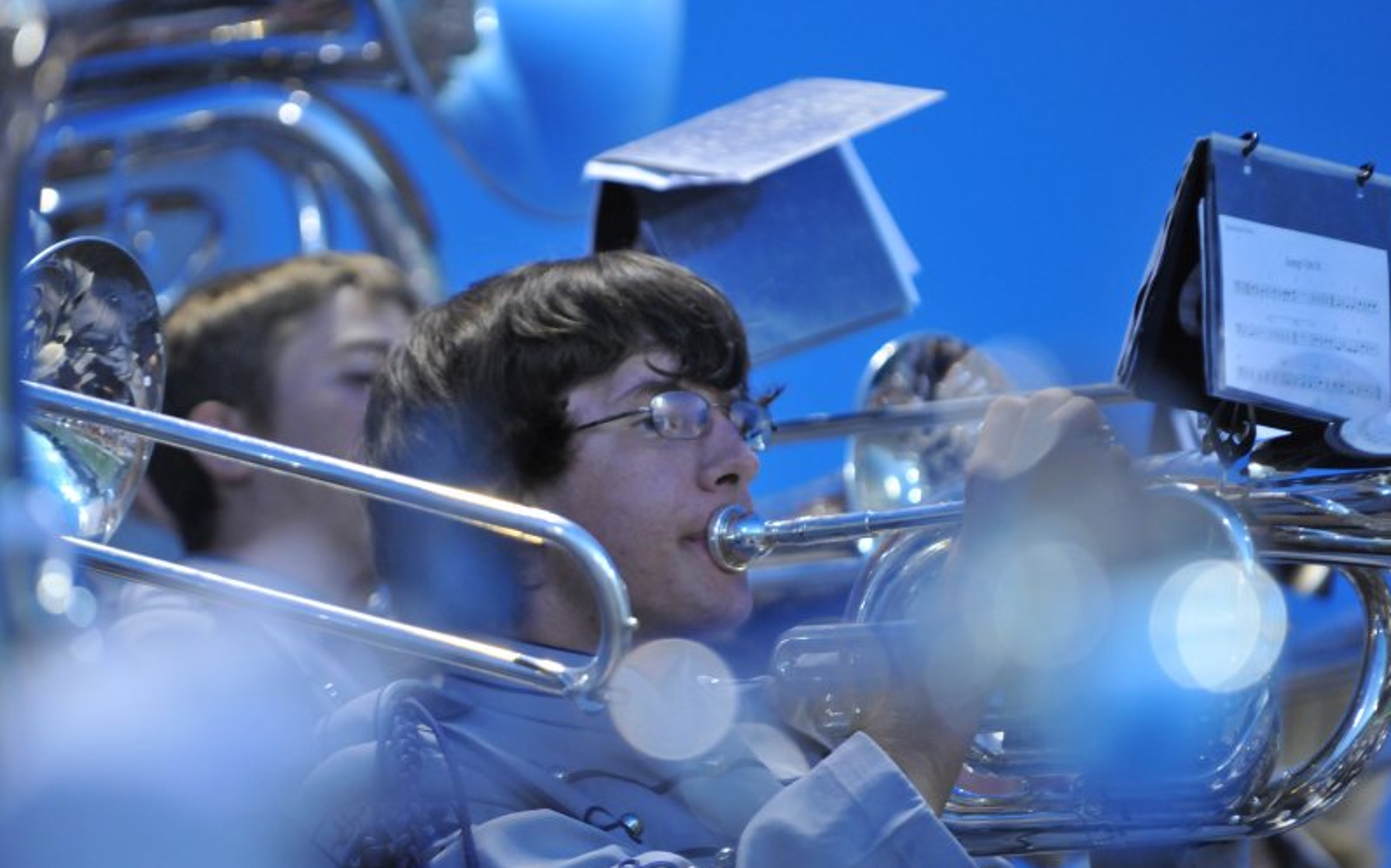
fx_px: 11635
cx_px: 697
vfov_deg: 4.3
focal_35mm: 307
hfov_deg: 6.8
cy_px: 434
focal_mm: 200
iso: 1600
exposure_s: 1/160
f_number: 2.8
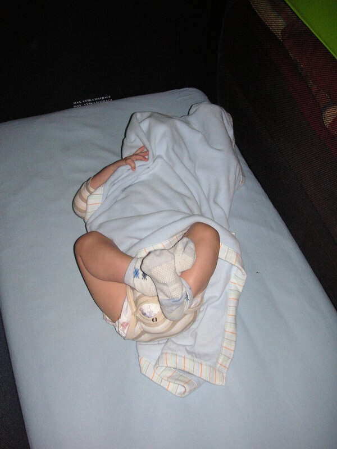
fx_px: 480
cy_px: 224
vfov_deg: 50.1
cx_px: 168
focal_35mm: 37
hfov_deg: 38.7
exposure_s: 1/45
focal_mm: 6.1
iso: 160
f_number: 2.8
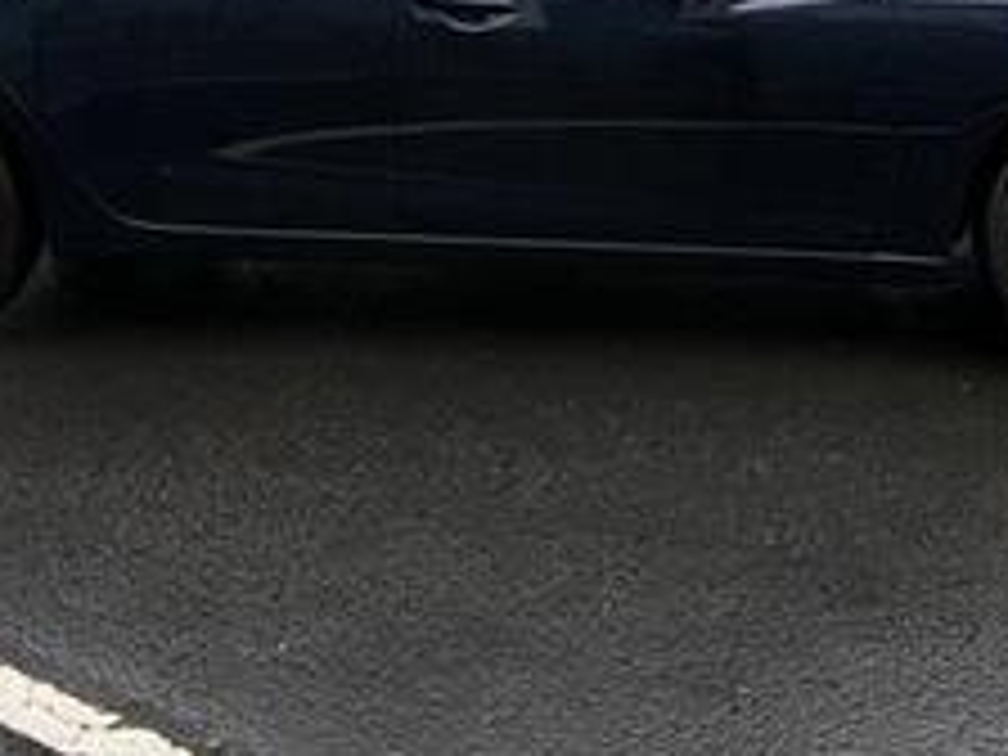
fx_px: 1572
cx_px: 549
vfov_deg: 25.4
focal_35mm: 54
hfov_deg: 35.5
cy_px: -45
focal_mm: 6.76
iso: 80
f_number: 1.78
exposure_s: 1/440
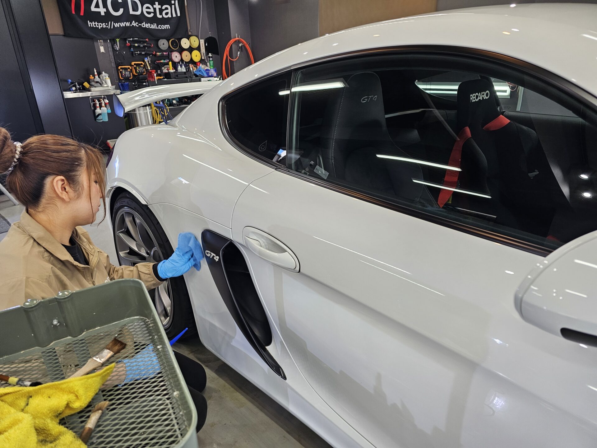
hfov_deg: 73.9
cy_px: 224
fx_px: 397
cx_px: 298
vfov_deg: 58.9
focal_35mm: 23
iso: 64
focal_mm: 6.3
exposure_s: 1/100
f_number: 1.7
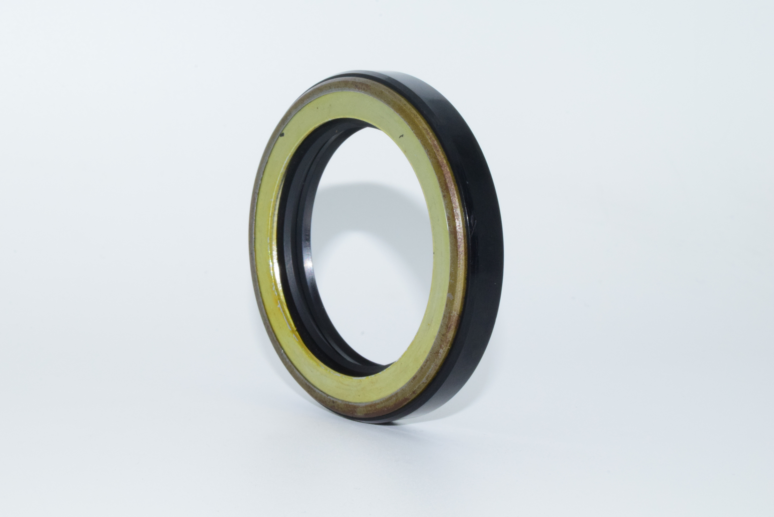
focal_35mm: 82
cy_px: 258
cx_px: 387
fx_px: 1775
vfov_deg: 16.6
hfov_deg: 24.6
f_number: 36
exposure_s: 1/60
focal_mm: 55
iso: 1600
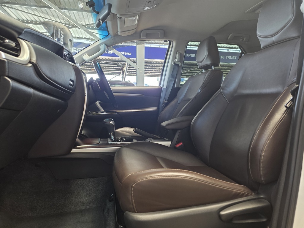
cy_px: 114
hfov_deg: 73.9
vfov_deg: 58.9
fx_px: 202
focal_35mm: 23
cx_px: 152
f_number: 1.7
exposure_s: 1/100
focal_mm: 6.25
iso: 250
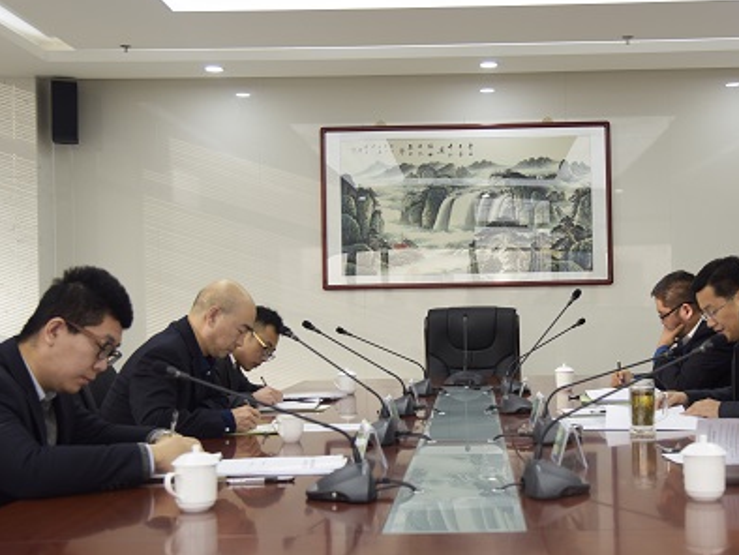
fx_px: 1089
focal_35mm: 51
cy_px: 288
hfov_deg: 37.2
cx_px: 467
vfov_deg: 28.6
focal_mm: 38
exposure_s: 1/30
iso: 160
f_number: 5
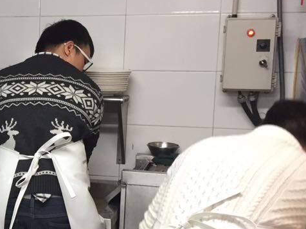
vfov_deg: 18.8
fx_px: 690
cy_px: 156
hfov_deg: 23.5
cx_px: -30
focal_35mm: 78
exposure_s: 1/30
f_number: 2.2
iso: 80
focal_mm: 4.15
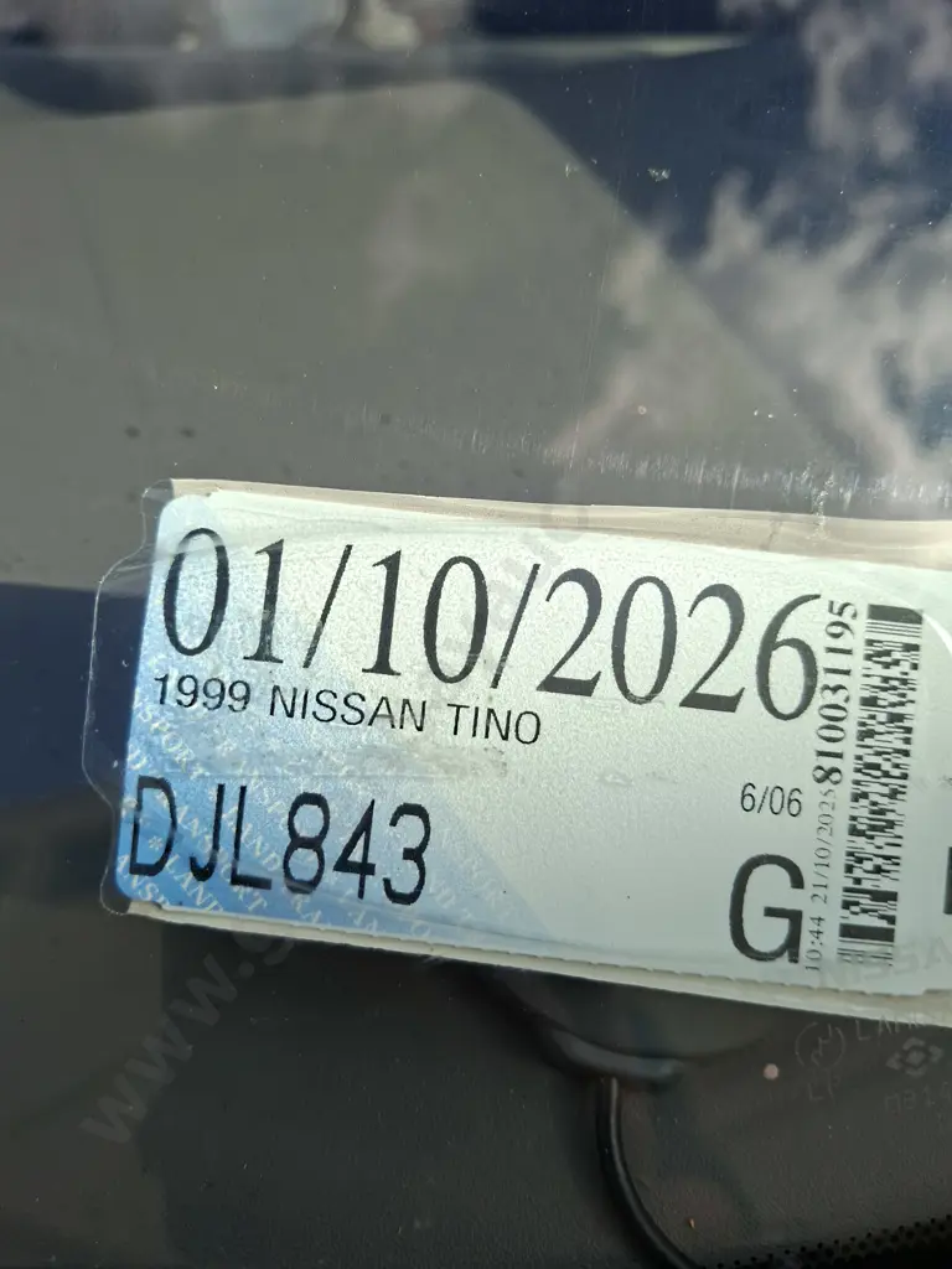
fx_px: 843
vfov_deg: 73.9
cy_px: 634
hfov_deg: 58.9
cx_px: 476
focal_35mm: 23
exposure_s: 1/1416
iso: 50
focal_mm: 5.54
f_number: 1.8
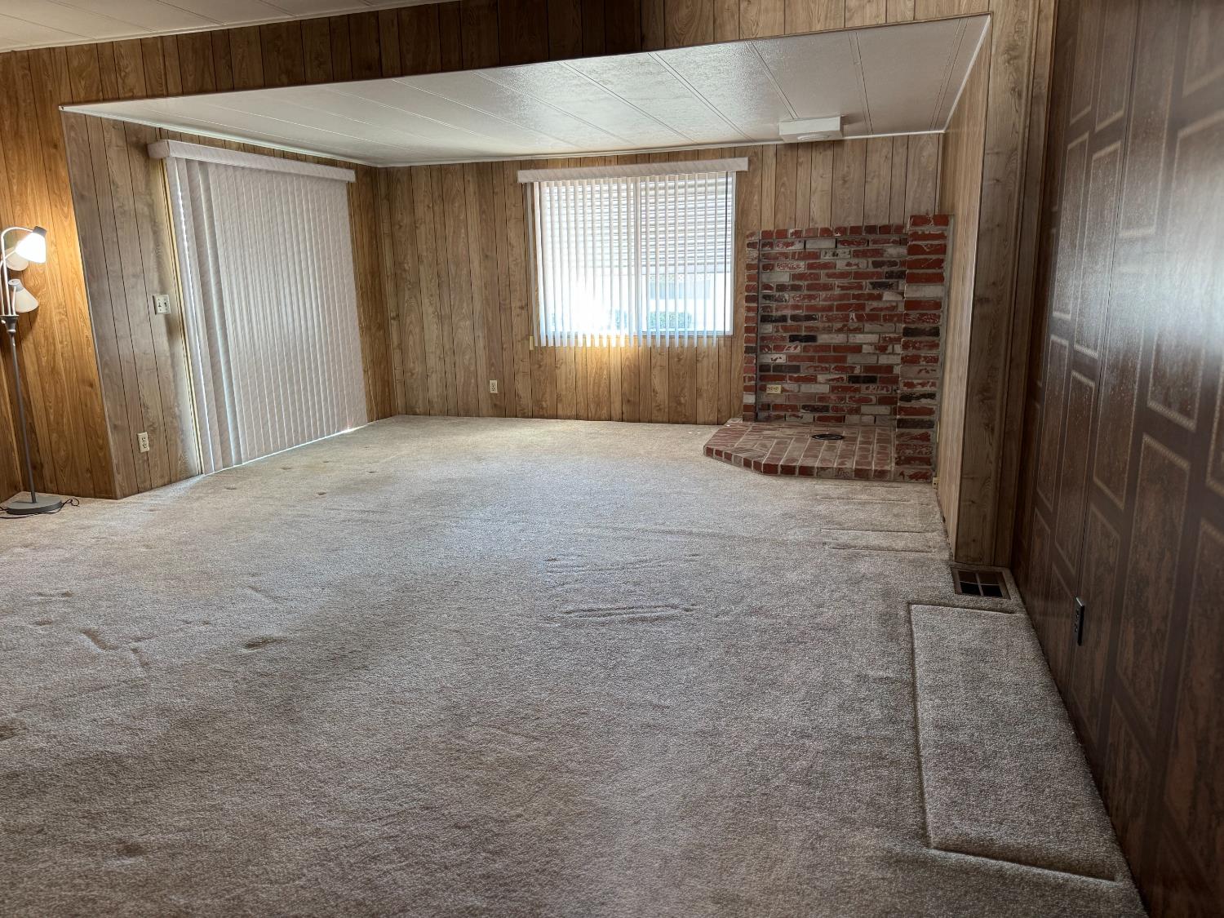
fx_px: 849
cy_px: 459
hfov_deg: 71.6
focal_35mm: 24
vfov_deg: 56.8
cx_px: 612
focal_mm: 6.76
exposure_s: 1/60
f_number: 1.78
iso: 250
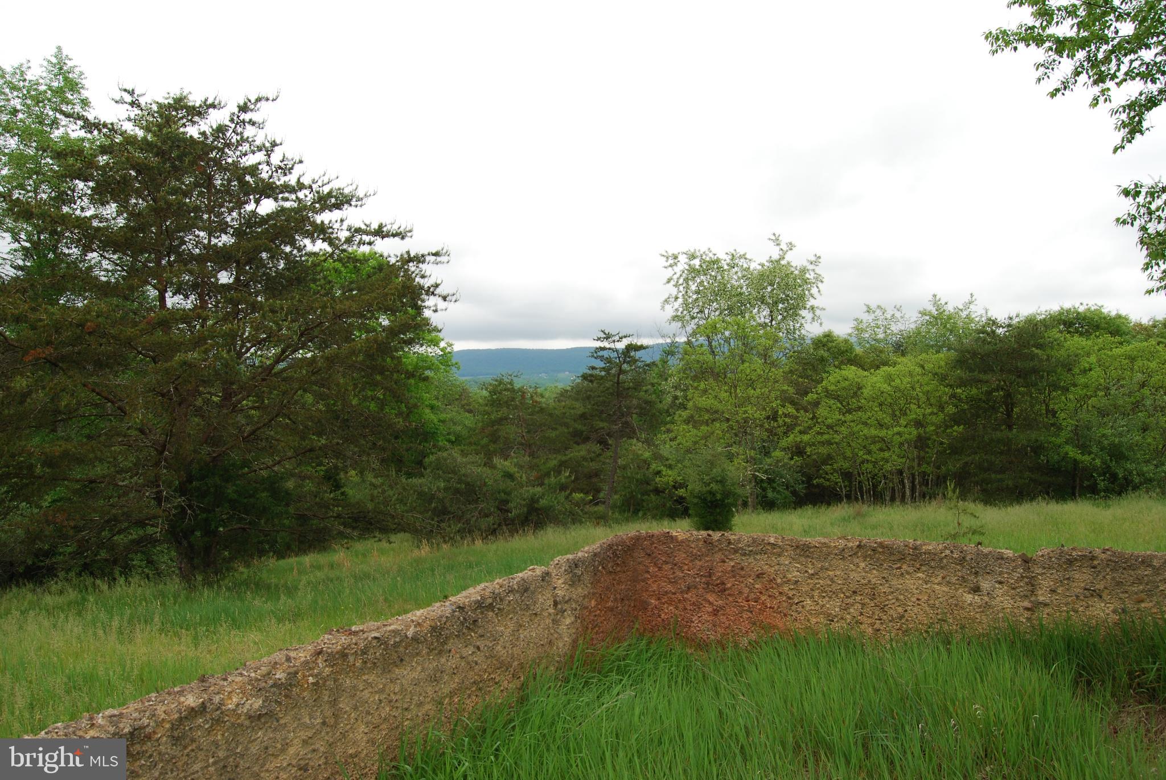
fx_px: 875
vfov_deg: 48.0
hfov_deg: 67.3
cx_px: 583
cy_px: 390
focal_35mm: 27
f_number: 9
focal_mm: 18
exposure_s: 1/125
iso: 200
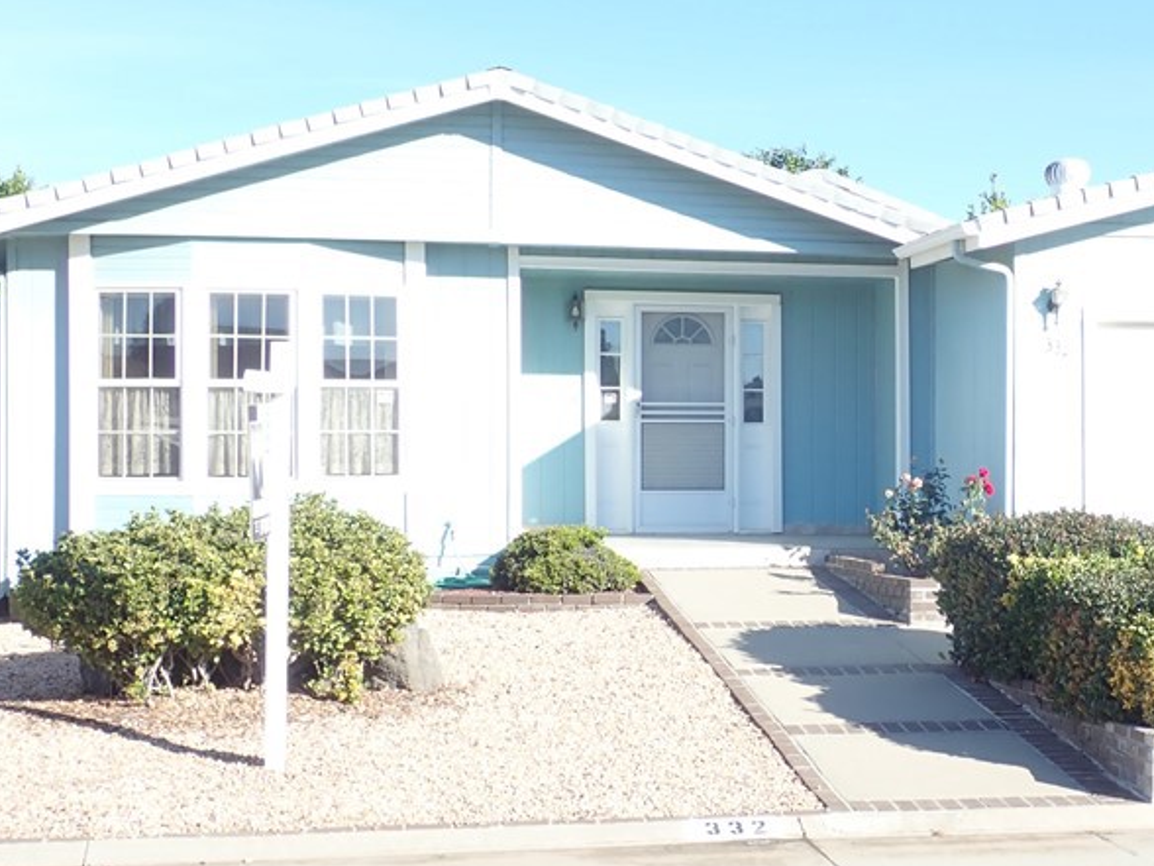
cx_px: 866
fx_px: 2034
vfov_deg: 24.0
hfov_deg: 31.1
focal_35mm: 61
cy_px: 432
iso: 100
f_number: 3.5
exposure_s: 1/320
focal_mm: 6.42
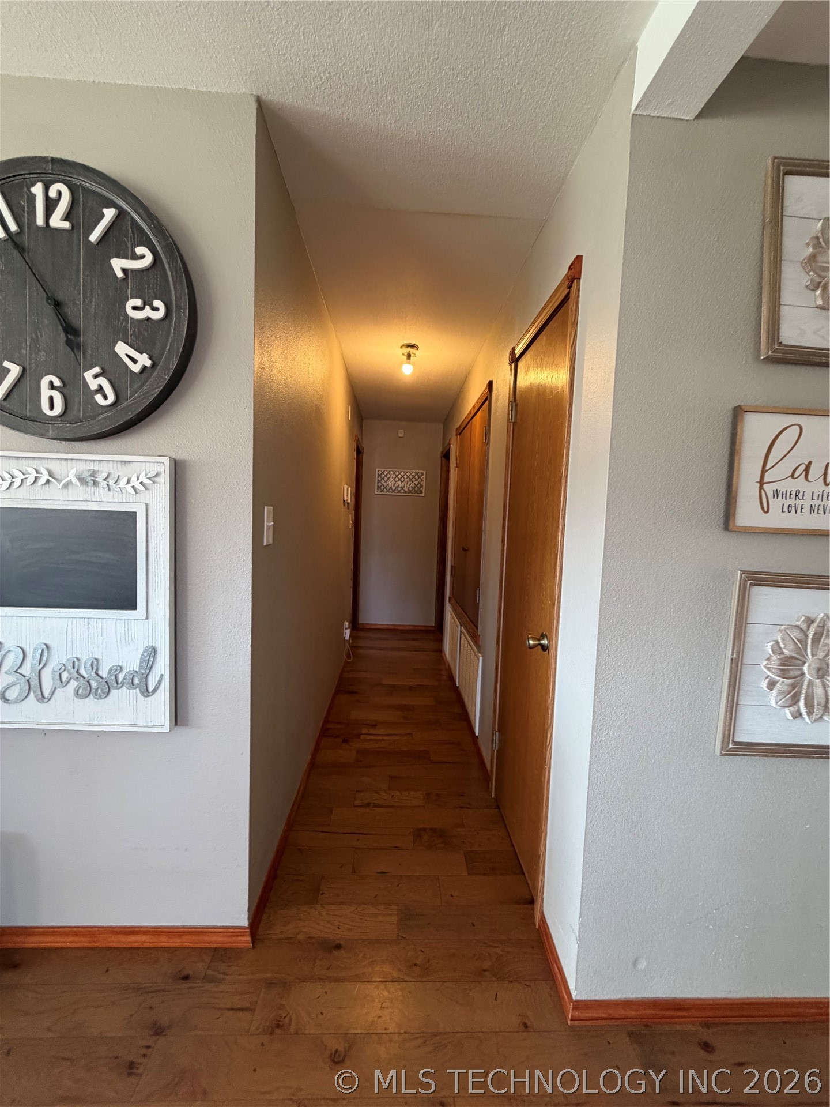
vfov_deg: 102.1
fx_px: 448
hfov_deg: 85.7
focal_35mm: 14
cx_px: 415
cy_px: 554
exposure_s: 1/60
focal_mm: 2.22
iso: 250
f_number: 2.2
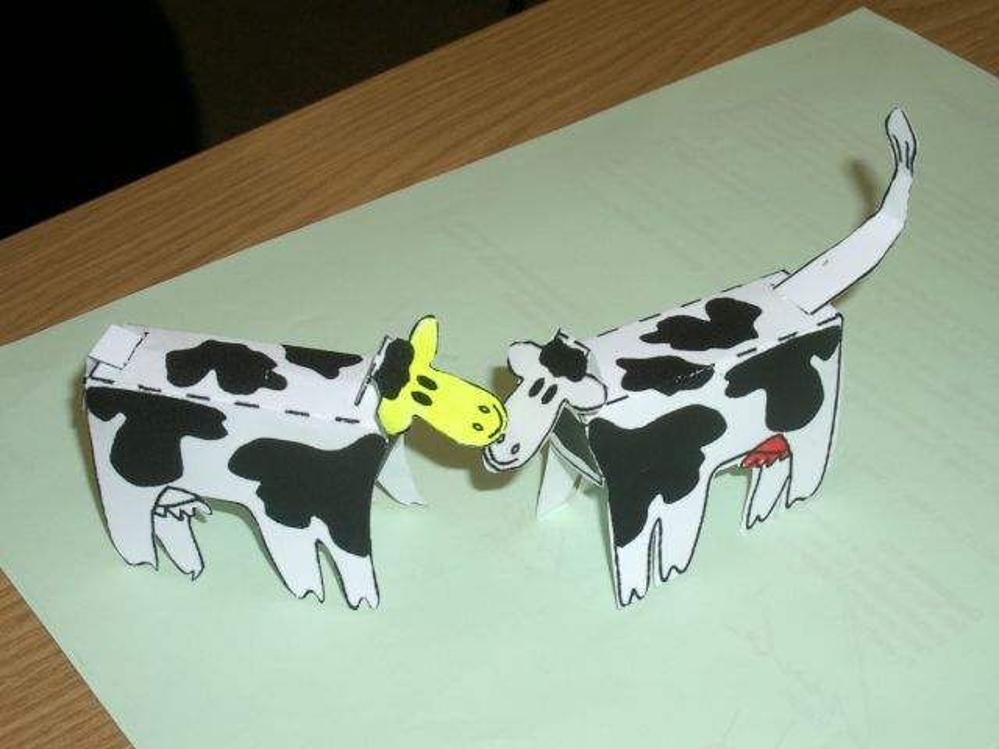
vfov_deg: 23.7
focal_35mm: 62
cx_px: 500
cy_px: 374
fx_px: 1789
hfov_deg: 31.2
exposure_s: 1/40
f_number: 5.6
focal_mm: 10.2
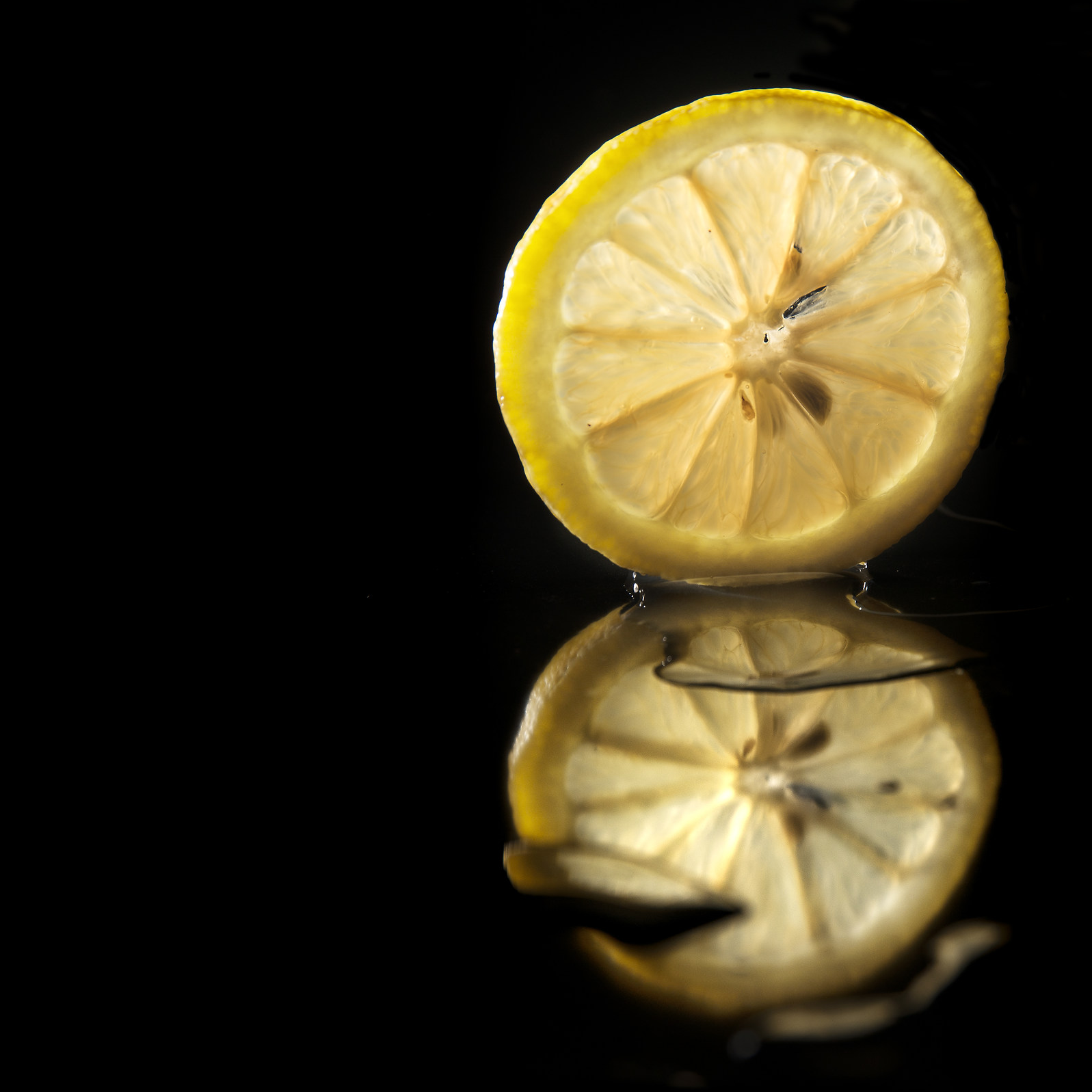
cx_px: 783
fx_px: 4104
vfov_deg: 15.2
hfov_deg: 15.1
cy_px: 545
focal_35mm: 115
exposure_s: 1/200
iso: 100
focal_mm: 90
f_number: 9
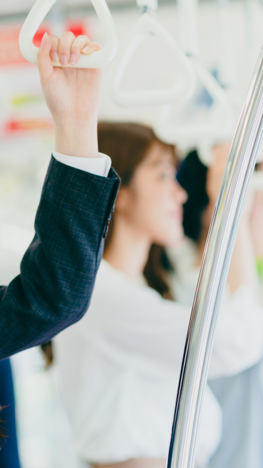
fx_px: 1659
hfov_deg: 9.0
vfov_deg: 16.0
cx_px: -32
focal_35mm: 134
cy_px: 234
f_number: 2.8
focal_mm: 85
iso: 320
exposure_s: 1/160
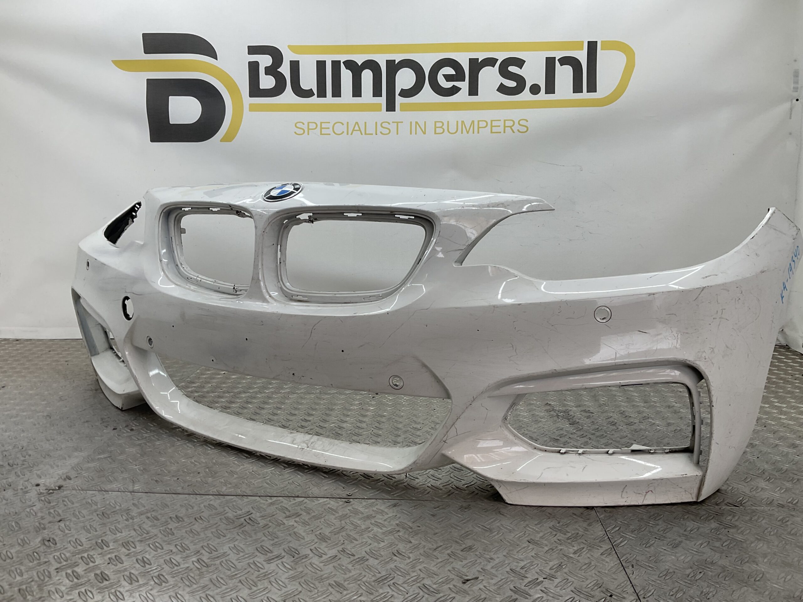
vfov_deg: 48.2
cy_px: 301
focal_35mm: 29
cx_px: 402
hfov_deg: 61.7
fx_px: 673
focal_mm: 3
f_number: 1.8
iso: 16
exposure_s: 1/128
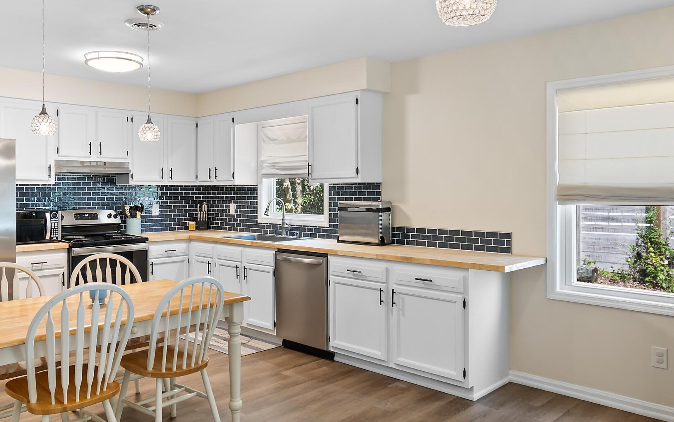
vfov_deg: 44.5
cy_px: 207
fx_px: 514
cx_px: 293
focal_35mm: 28
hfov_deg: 66.2
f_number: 4.5
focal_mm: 10
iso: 100
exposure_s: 1/1.25
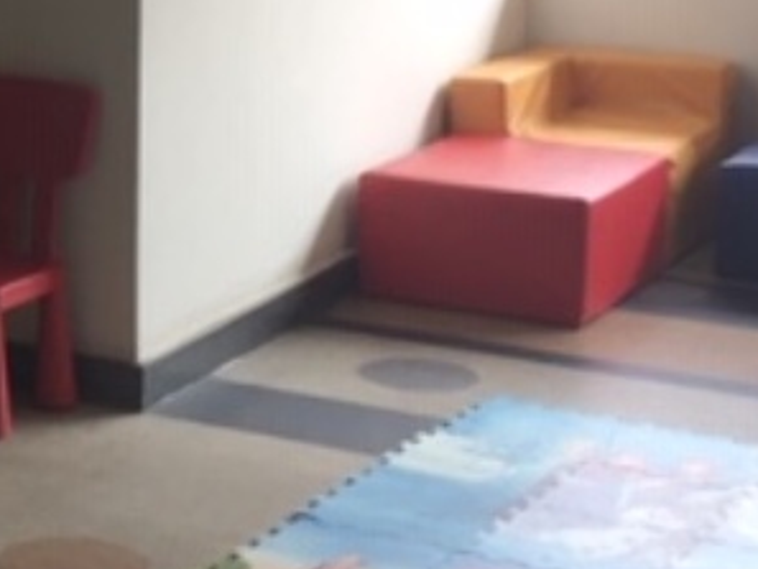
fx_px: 2278
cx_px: -117
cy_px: 36
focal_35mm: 104
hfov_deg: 18.1
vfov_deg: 14.1
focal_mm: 4.15
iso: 40
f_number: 2.2
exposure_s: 1/60
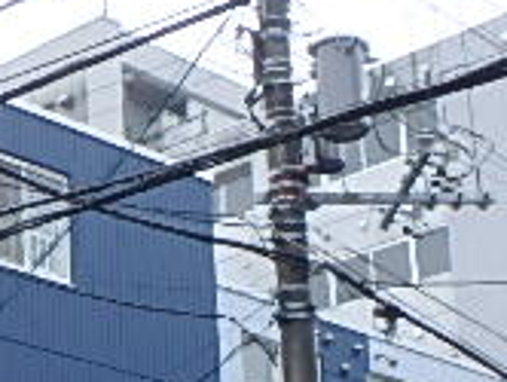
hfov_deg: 15.0
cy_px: 541
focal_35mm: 131
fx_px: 1921
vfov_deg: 11.0
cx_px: 116
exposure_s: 1/160
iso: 125
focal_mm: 6
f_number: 4.9
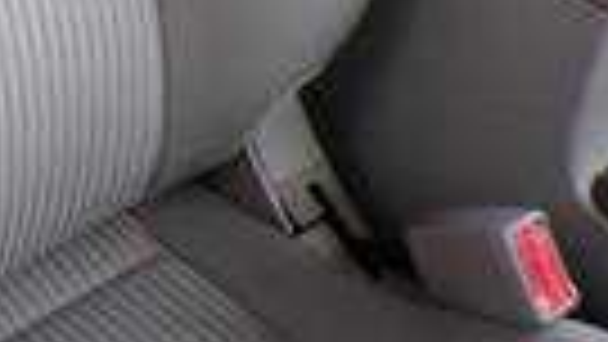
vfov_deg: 12.2
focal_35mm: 93
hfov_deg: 21.2
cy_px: -212
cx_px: -131
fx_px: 1500
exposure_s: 1/20
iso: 200
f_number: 3
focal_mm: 4.3
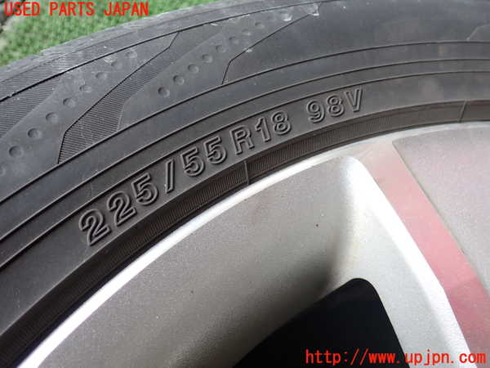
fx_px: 425
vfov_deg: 46.8
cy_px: 184
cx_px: 245
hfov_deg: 60.0
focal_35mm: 30
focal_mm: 5.4
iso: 125
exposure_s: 1/125
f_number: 2.3
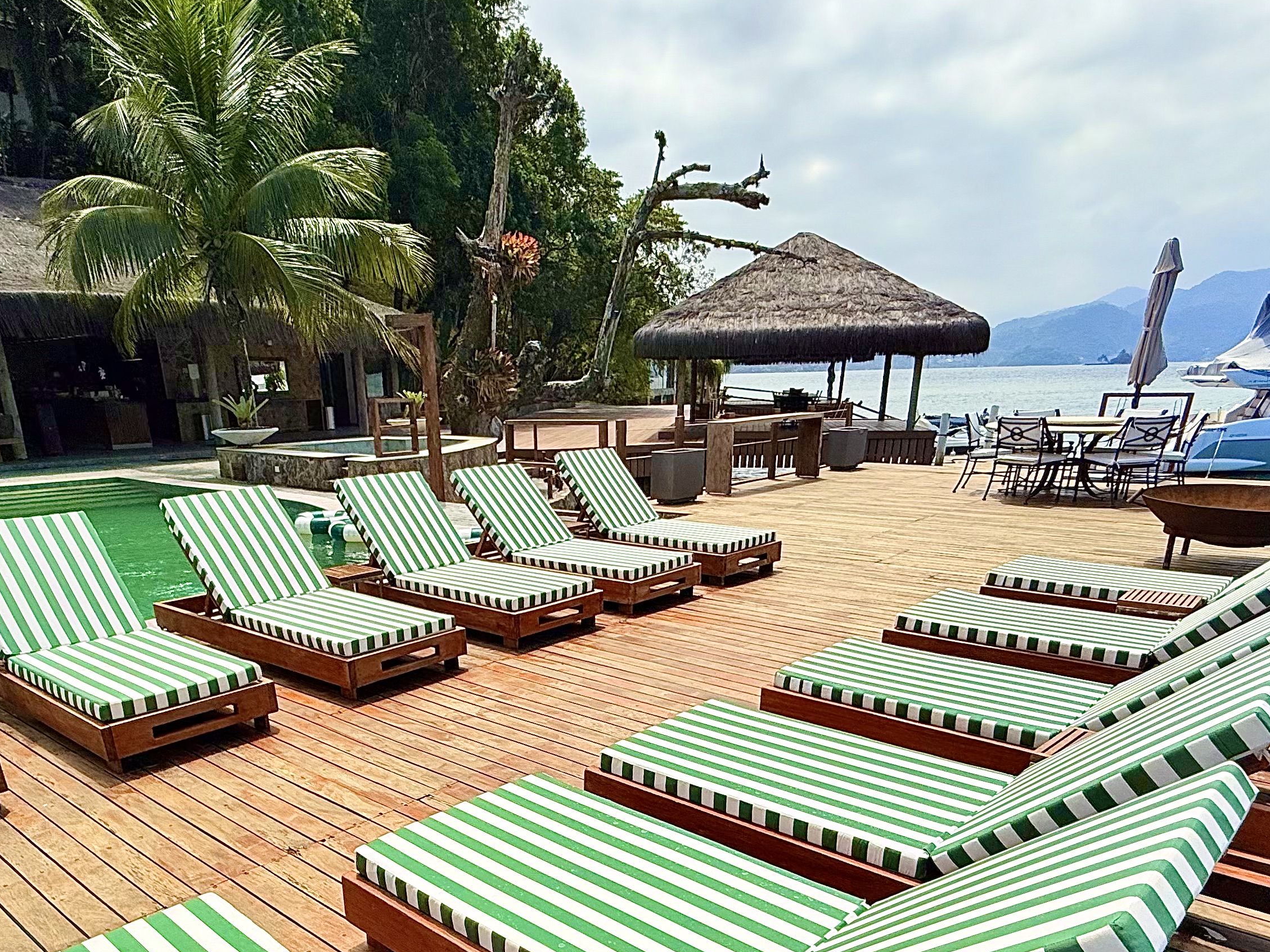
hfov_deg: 69.1
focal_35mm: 25
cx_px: 553
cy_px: 782
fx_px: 917
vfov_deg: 51.0
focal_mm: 2.22
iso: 50
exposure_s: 1/3891
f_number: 2.2
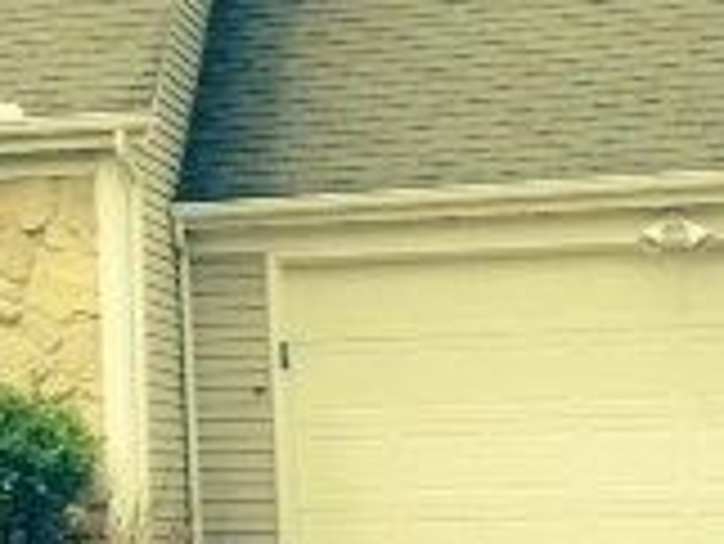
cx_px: -85
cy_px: 216
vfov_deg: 11.3
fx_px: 2742
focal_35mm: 131
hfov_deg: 14.7
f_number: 2.4
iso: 50
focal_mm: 4.12
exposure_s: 1/1153
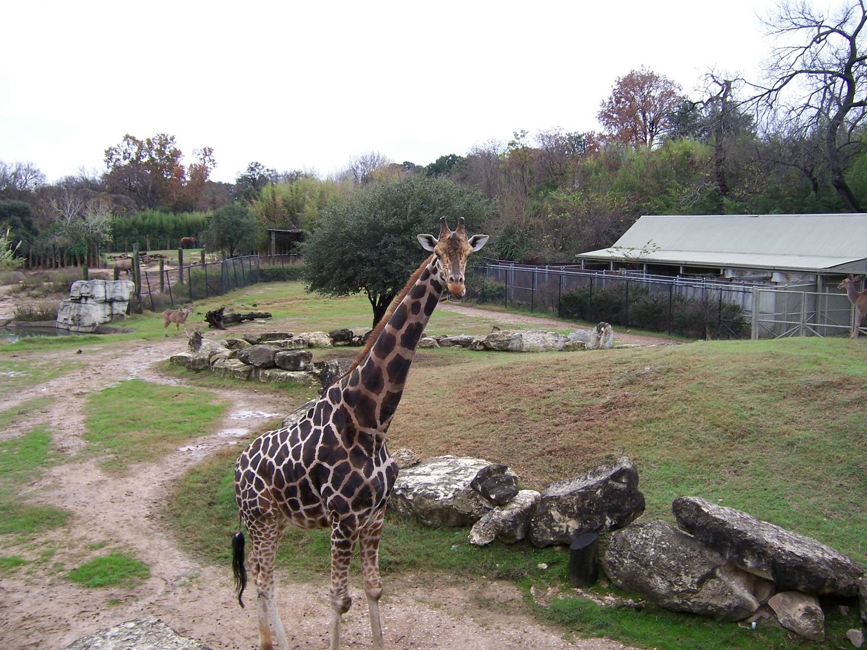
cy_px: 325
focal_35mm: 33
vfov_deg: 42.9
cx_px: 434
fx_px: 827
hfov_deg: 55.4
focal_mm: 5.5
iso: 80
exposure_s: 1/90
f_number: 3.4
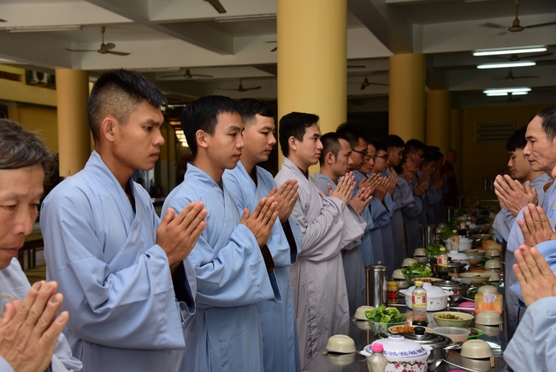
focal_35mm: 50
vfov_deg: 27.0
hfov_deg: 39.6
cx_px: 278
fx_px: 773
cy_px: 186
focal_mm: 50
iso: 250
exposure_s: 1/80
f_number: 6.3
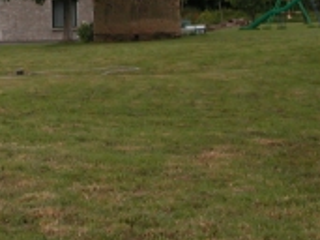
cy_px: -64
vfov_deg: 10.4
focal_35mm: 140
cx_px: -21
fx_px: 1293
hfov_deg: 13.8
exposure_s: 1/345
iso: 100
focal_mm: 8.9
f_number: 5.6
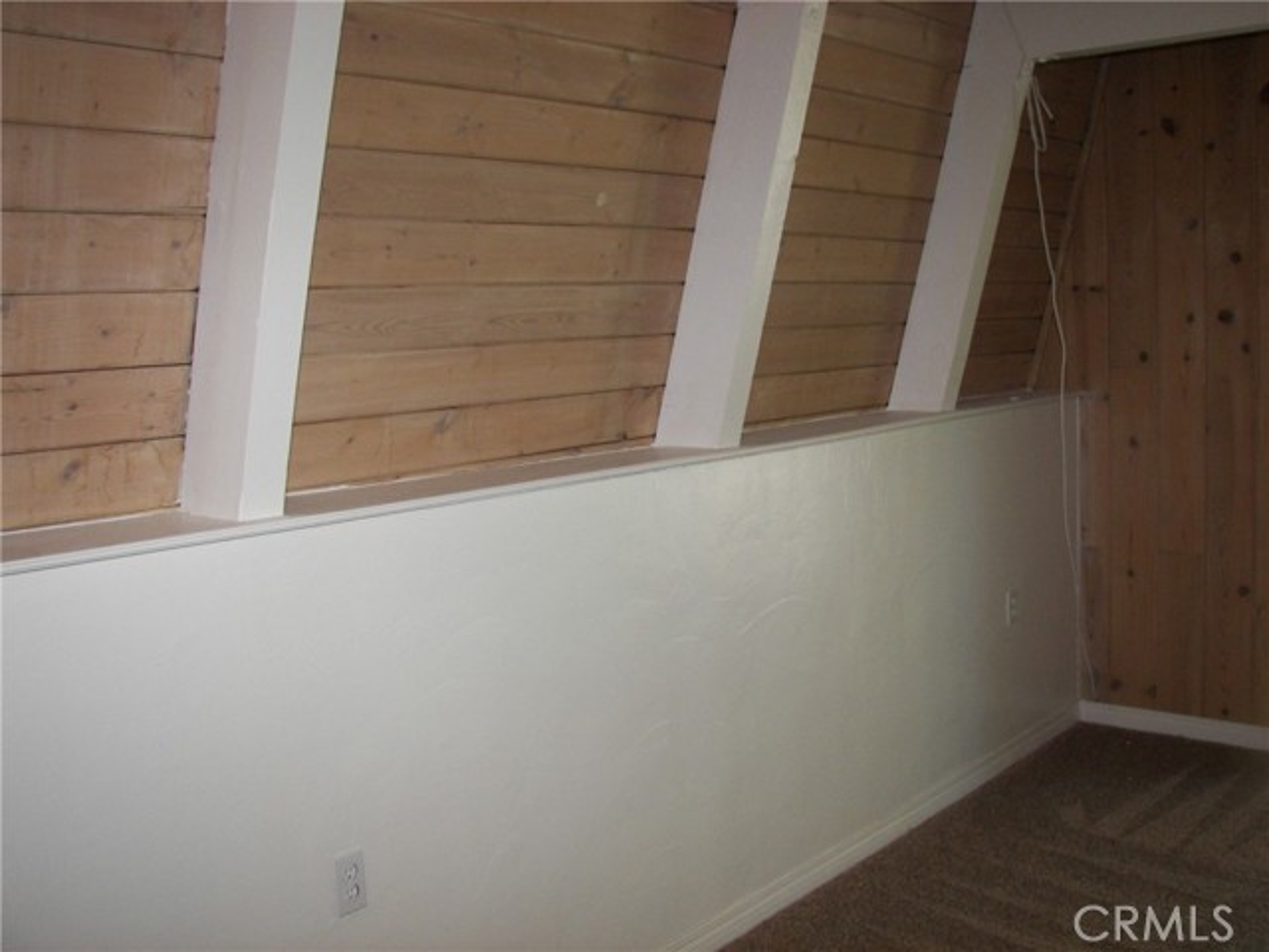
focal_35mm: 36
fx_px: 1320
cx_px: 634
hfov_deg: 51.4
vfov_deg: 39.7
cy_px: 476
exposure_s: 1/30
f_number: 2.8
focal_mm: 6
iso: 100
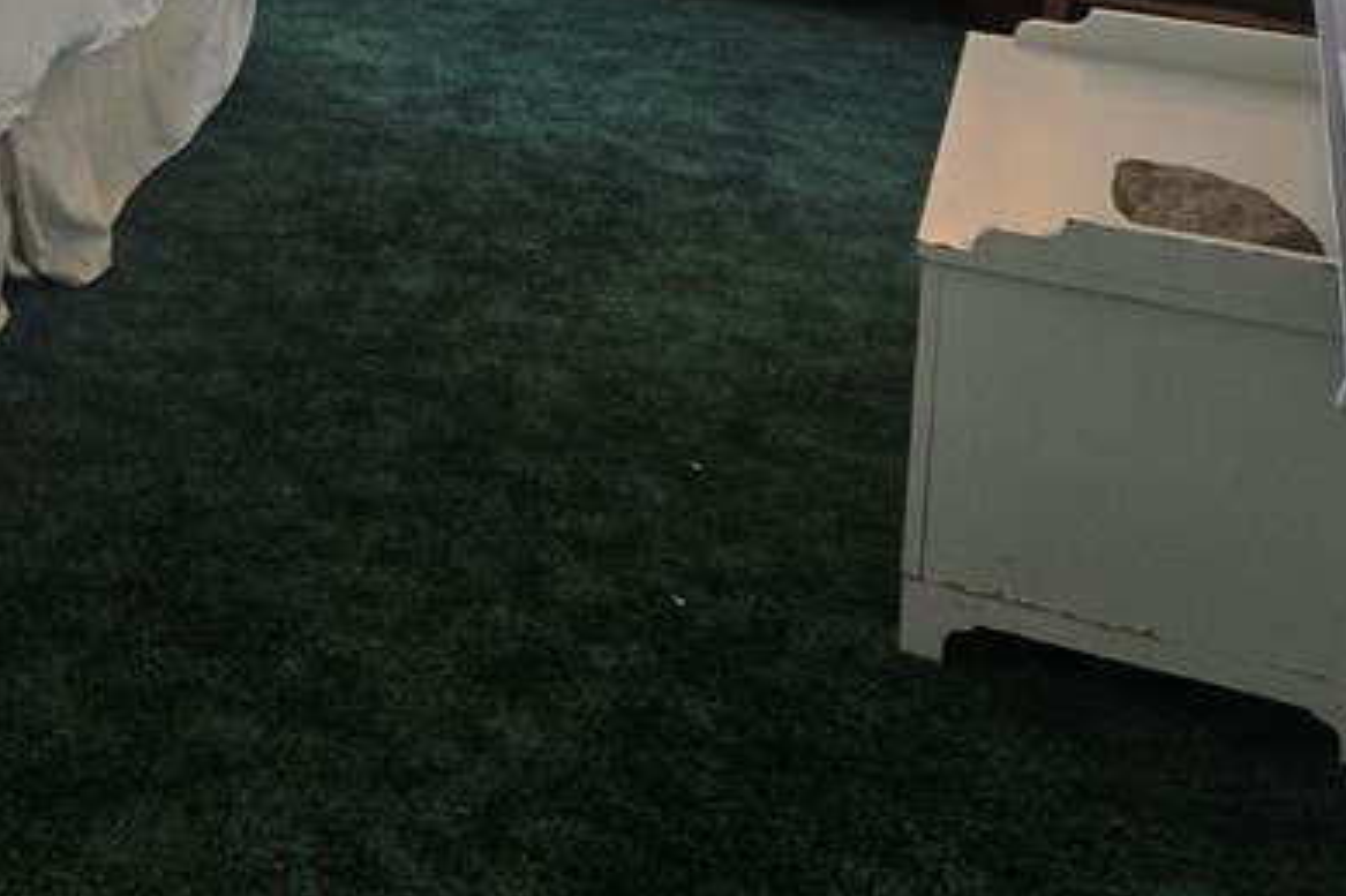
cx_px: -170
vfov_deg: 19.3
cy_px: -374
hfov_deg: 28.7
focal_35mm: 63
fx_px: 2354
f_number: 1.8
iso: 80
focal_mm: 5.4
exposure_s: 1/120
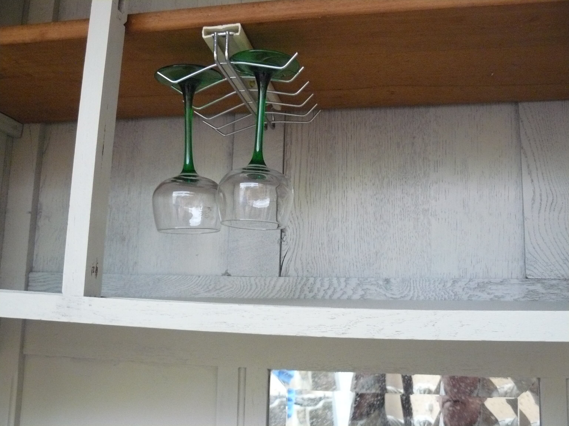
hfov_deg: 51.4
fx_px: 592
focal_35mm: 36
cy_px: 213
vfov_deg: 39.7
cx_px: 284
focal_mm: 6
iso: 400
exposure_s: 1/20
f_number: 2.8
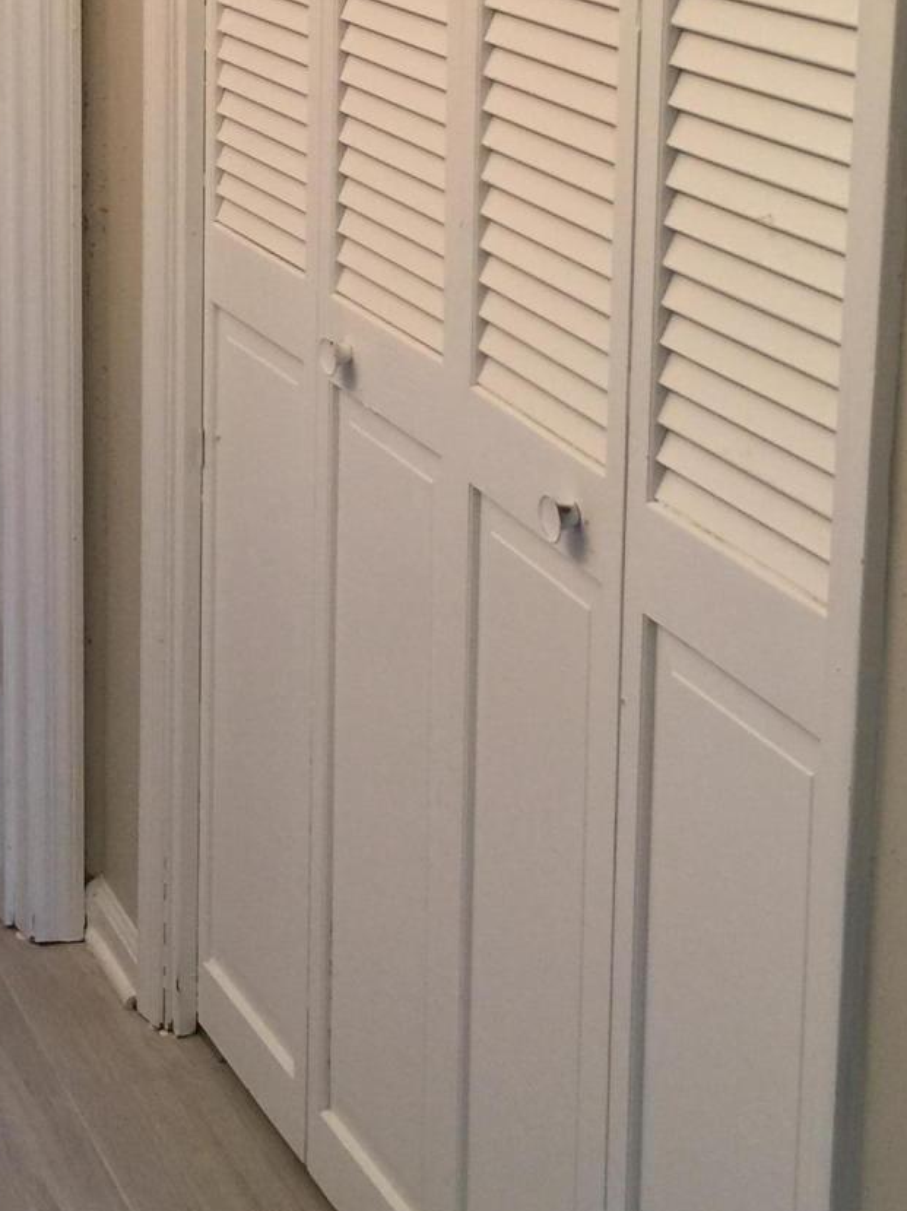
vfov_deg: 26.8
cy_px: 123
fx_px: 2447
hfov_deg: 21.0
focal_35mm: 70
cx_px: 371
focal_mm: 4.15
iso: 40
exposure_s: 1/30
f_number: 2.2
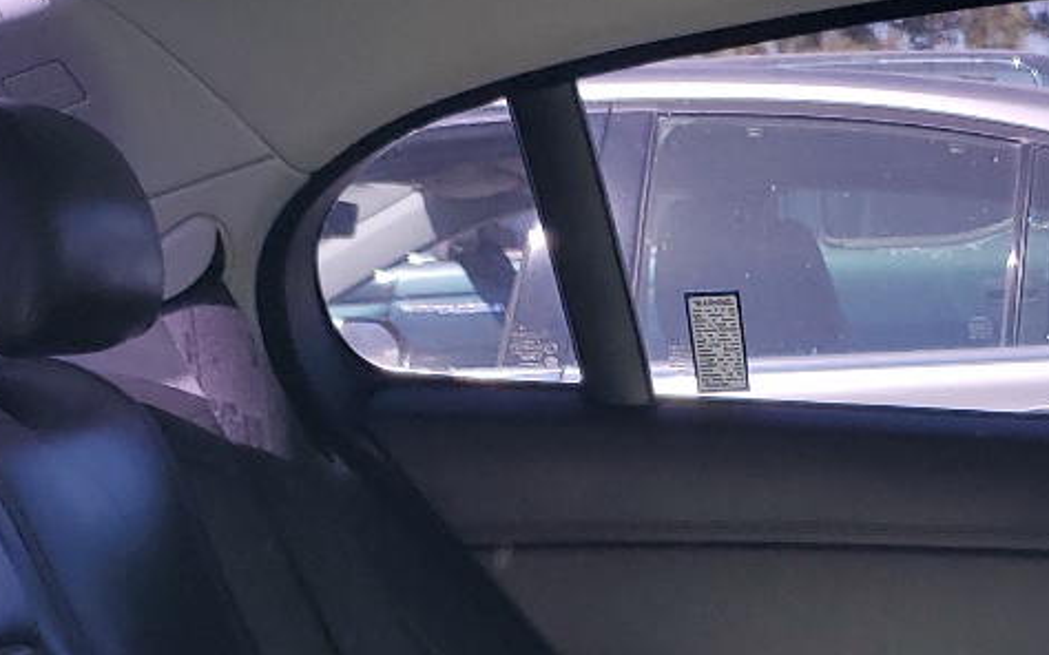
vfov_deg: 12.5
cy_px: 1259
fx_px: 2658
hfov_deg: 21.3
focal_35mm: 93
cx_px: 1135
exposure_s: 1/196
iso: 50
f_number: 1.5
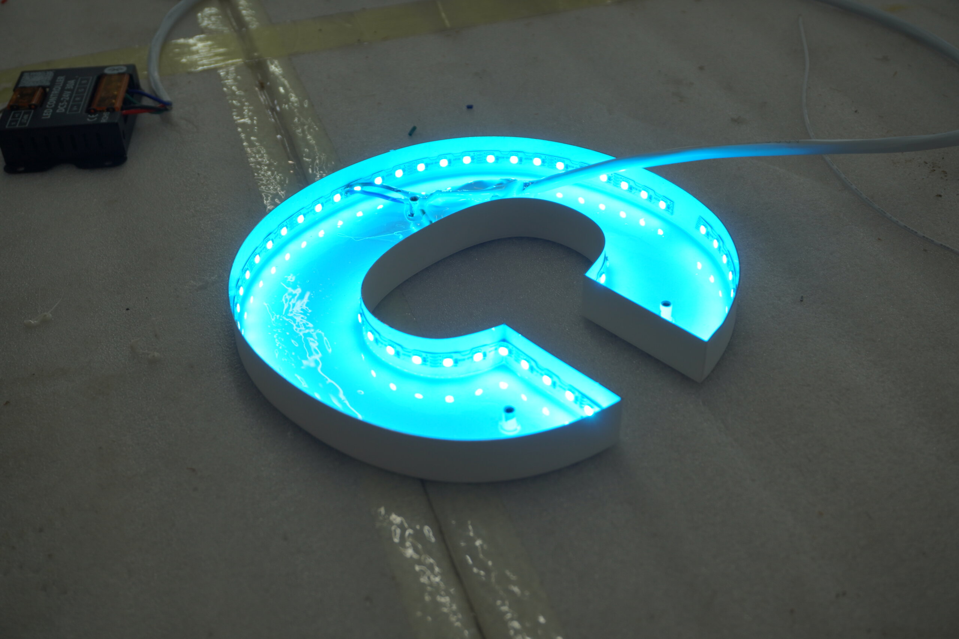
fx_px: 1079
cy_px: 320
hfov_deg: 47.9
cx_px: 480
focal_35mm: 40
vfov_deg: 33.0
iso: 125
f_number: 5.6
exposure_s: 1/60
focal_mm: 27
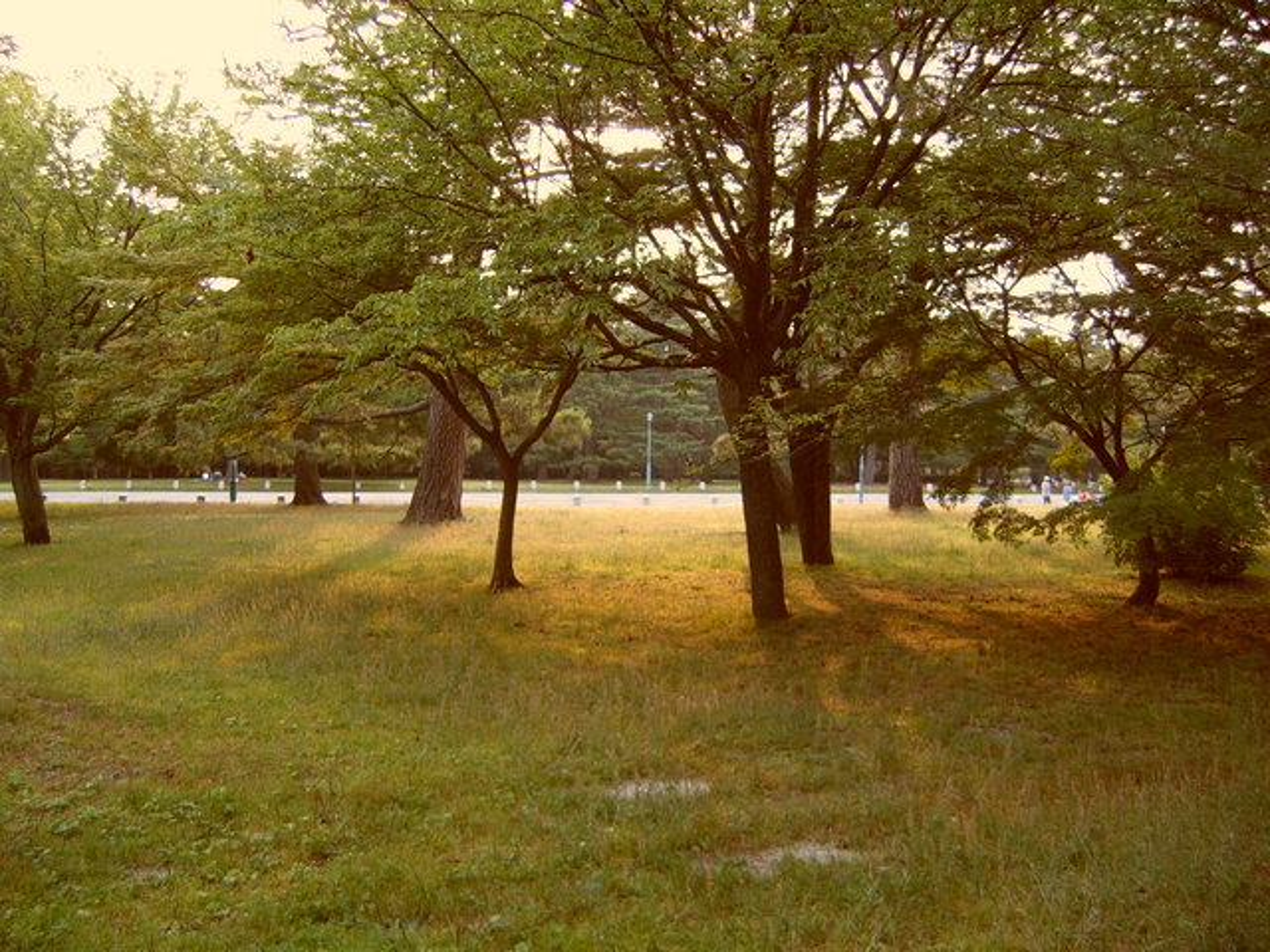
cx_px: 635
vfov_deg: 38.7
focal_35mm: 37
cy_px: 476
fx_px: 1357
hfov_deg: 50.1
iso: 63
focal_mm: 6.2
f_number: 2.9
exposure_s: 1/90
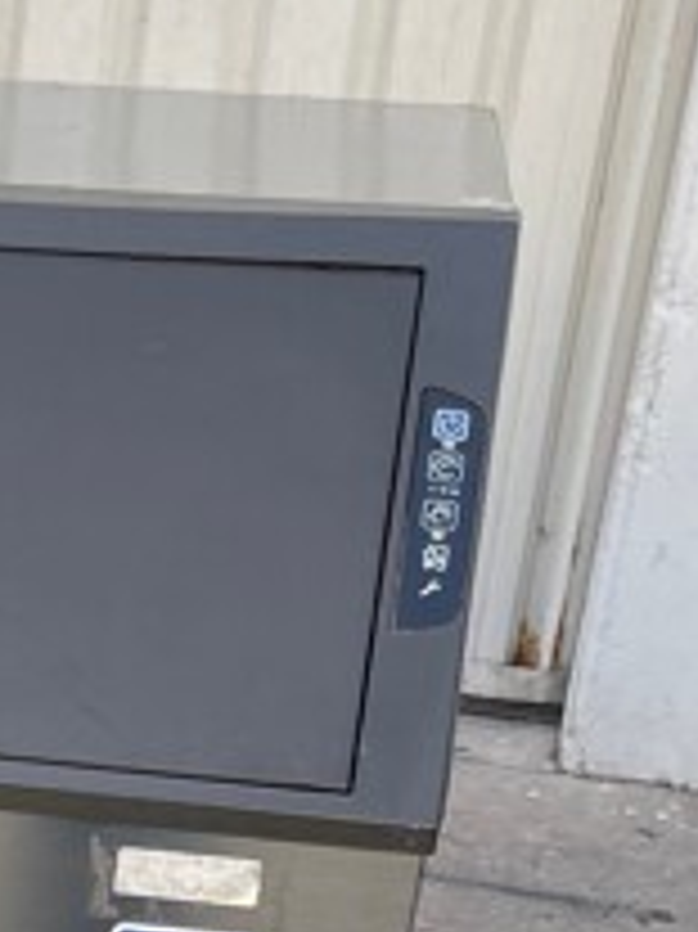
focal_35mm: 102
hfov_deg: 13.2
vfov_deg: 18.8
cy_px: 916
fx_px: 2745
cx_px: -513
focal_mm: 5.1
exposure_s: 1/642
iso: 32
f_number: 1.6
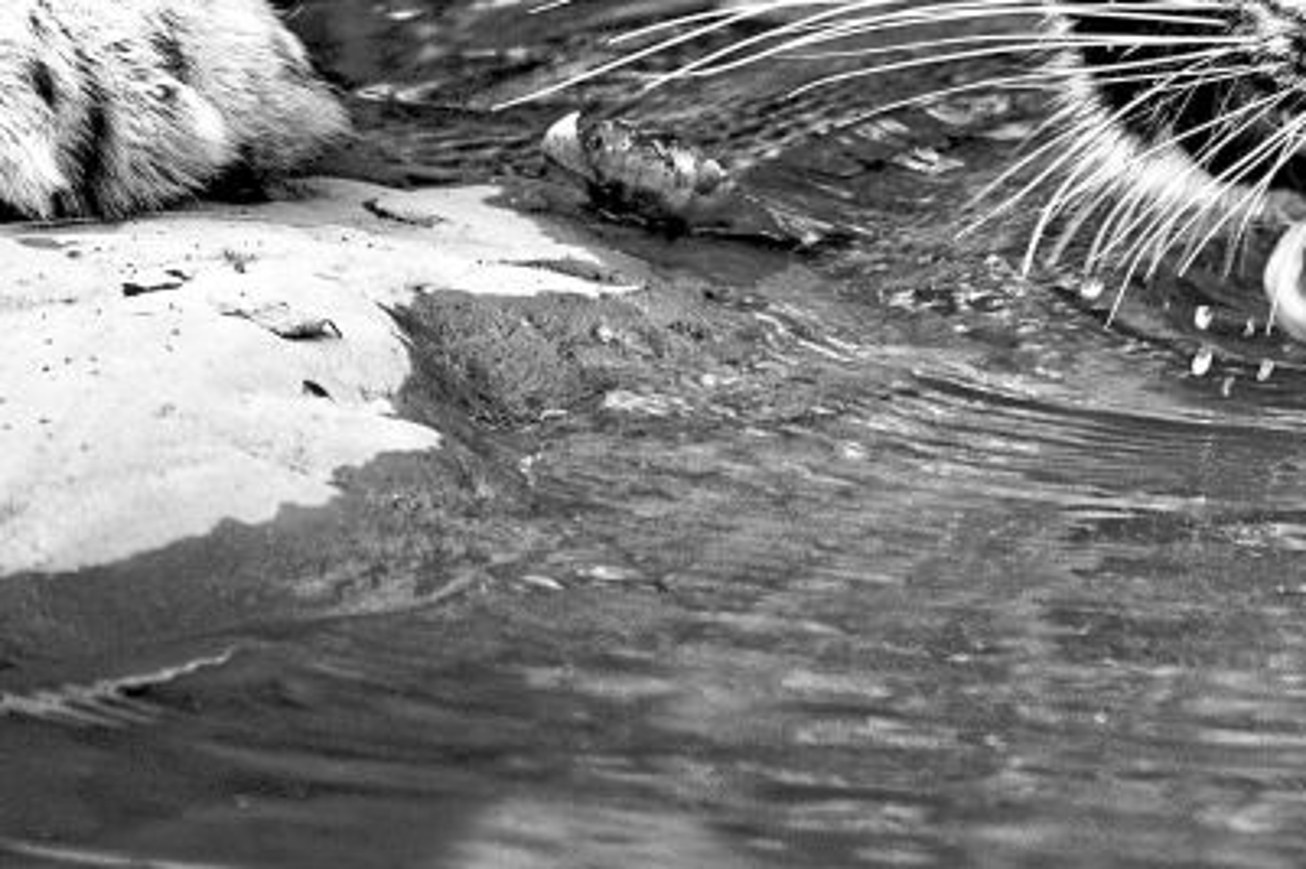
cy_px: -72
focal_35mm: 1484
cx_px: 1212
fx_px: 53811
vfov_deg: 0.9
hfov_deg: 1.4
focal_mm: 400
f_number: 4
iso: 1000
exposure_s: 1/200
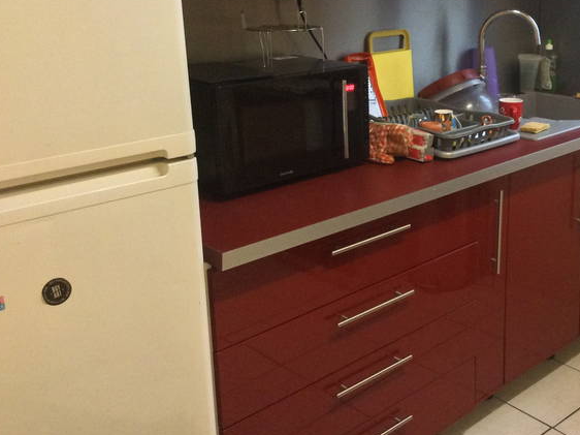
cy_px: 158
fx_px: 754
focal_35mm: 45
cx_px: 400
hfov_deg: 41.4
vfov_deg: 32.0
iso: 200
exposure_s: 1/25
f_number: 2.4
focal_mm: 3.3
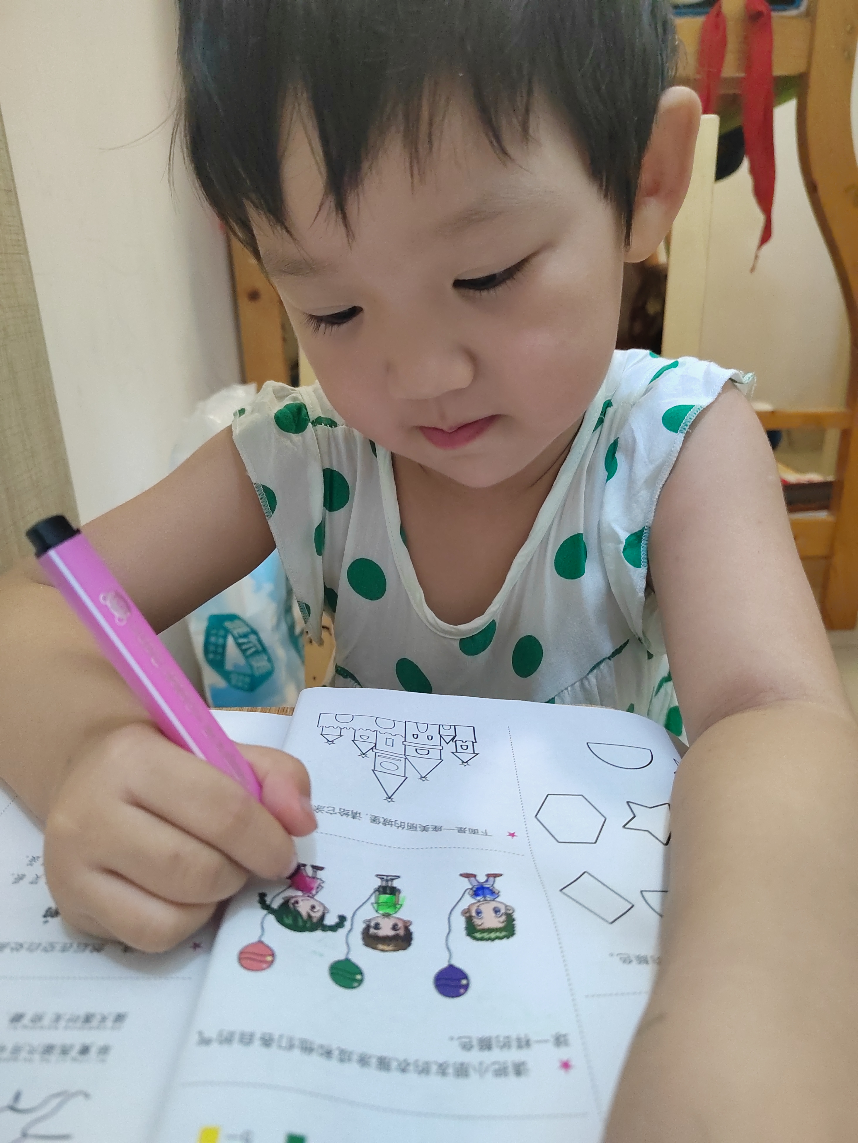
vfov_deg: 73.9
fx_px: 760
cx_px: 429
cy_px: 572
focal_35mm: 23
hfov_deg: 58.9
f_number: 1.9
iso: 2722
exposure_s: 1/50
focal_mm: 5.52
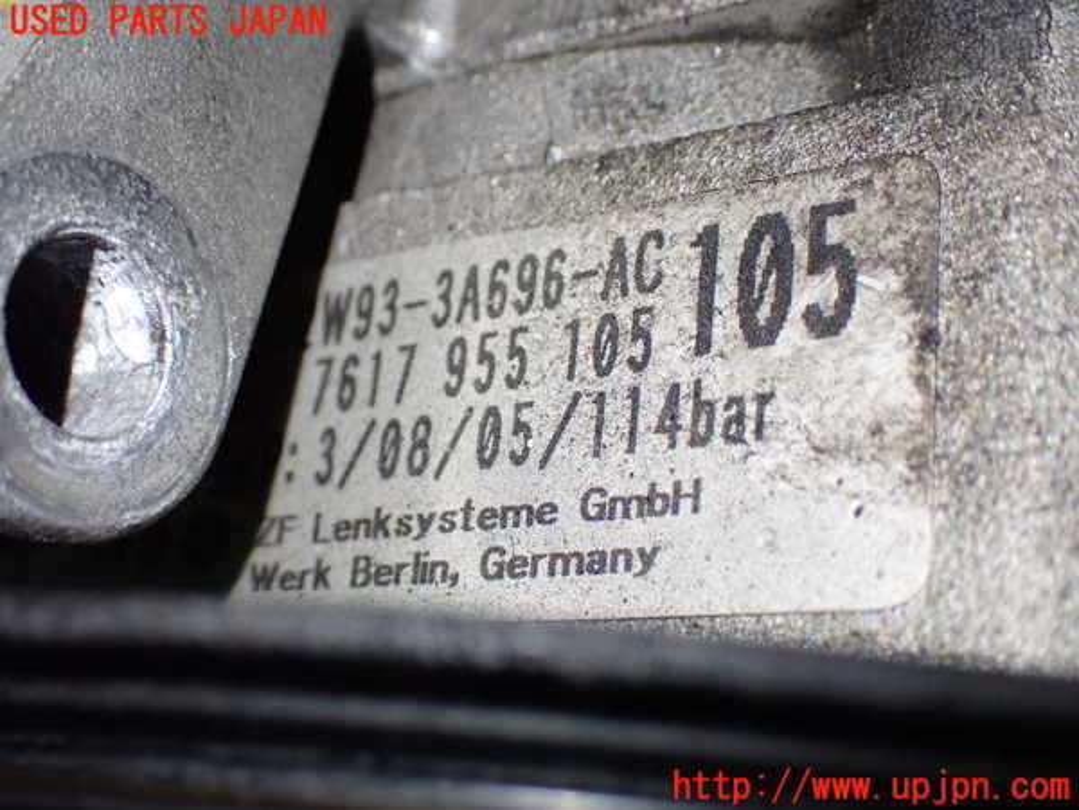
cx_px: 540
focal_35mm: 50
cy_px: 405
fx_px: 1559
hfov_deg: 38.2
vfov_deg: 29.1
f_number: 3.2
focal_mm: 9.01
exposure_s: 1/100
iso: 800
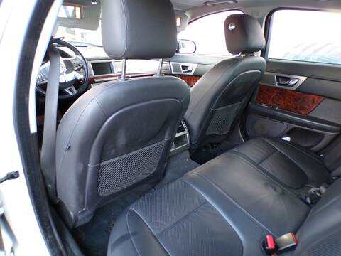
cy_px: 128
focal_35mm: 24
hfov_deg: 71.6
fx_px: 236
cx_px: 170
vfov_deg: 56.8
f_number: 3
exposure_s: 1/20
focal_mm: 4.3
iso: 200
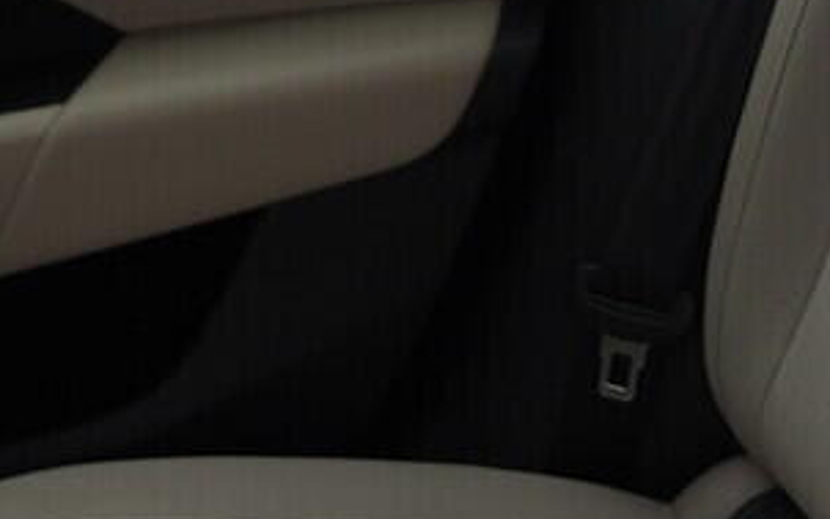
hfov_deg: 11.8
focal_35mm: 175
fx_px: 3960
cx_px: 874
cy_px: 818
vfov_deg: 7.4
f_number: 4
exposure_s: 1/50
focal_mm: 24
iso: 125
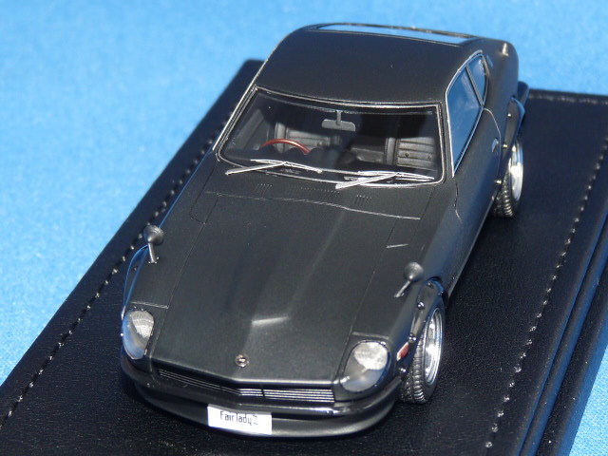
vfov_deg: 10.4
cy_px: 228
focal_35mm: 143
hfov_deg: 13.8
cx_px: 304
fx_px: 2512
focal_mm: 14.4
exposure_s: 1/40
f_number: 3.4
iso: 100
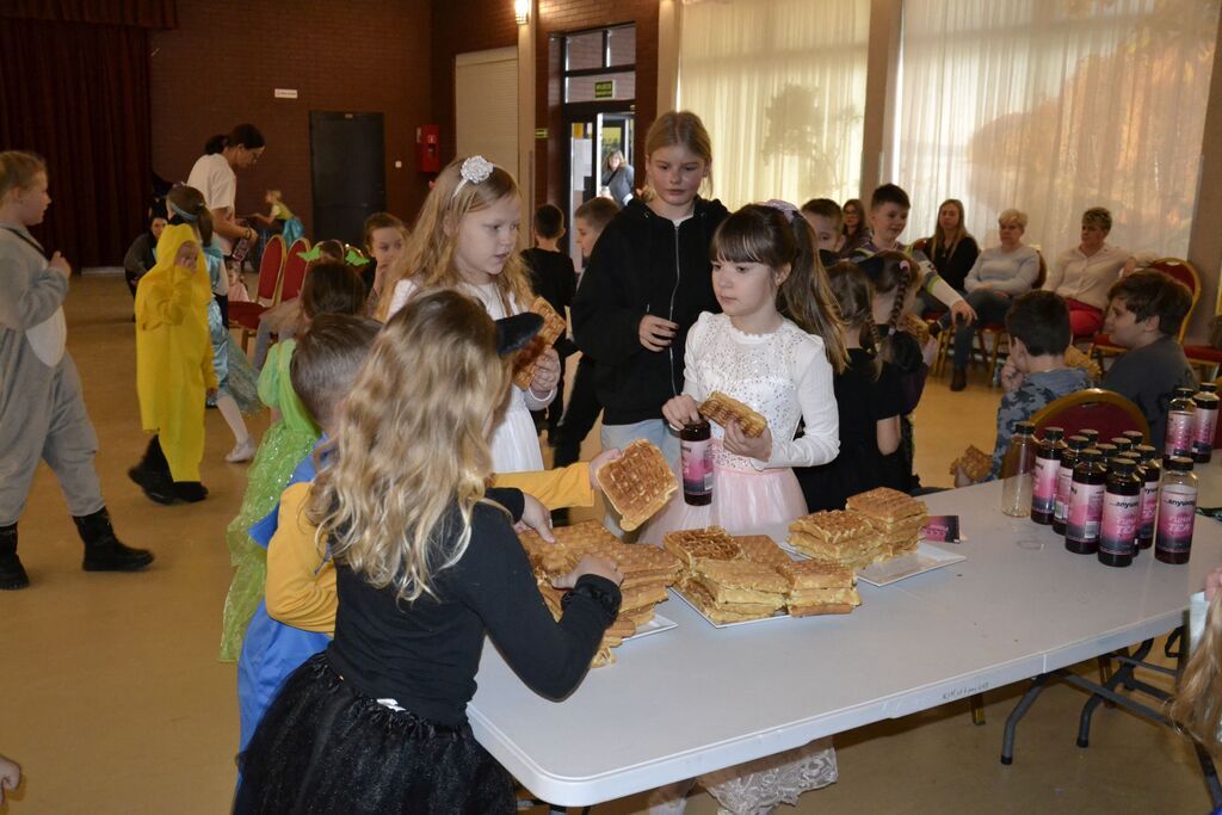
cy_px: 408
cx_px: 611
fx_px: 1120
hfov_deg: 57.2
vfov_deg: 40.0
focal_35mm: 33
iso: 3200
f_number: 3.8
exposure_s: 1/60
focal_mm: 22
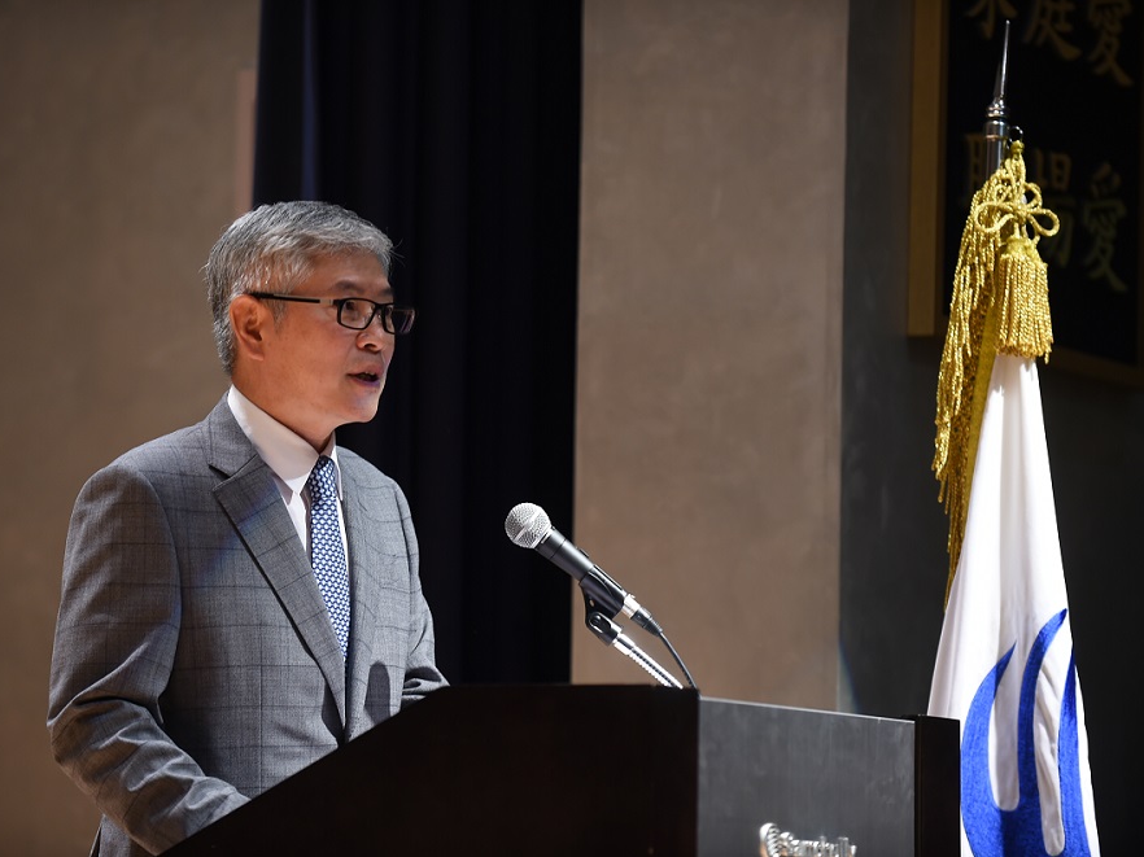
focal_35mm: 147
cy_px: 429
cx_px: 507
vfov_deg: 10.1
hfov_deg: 13.4
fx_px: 4857
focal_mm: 135
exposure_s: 1/160
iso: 800
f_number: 2.8
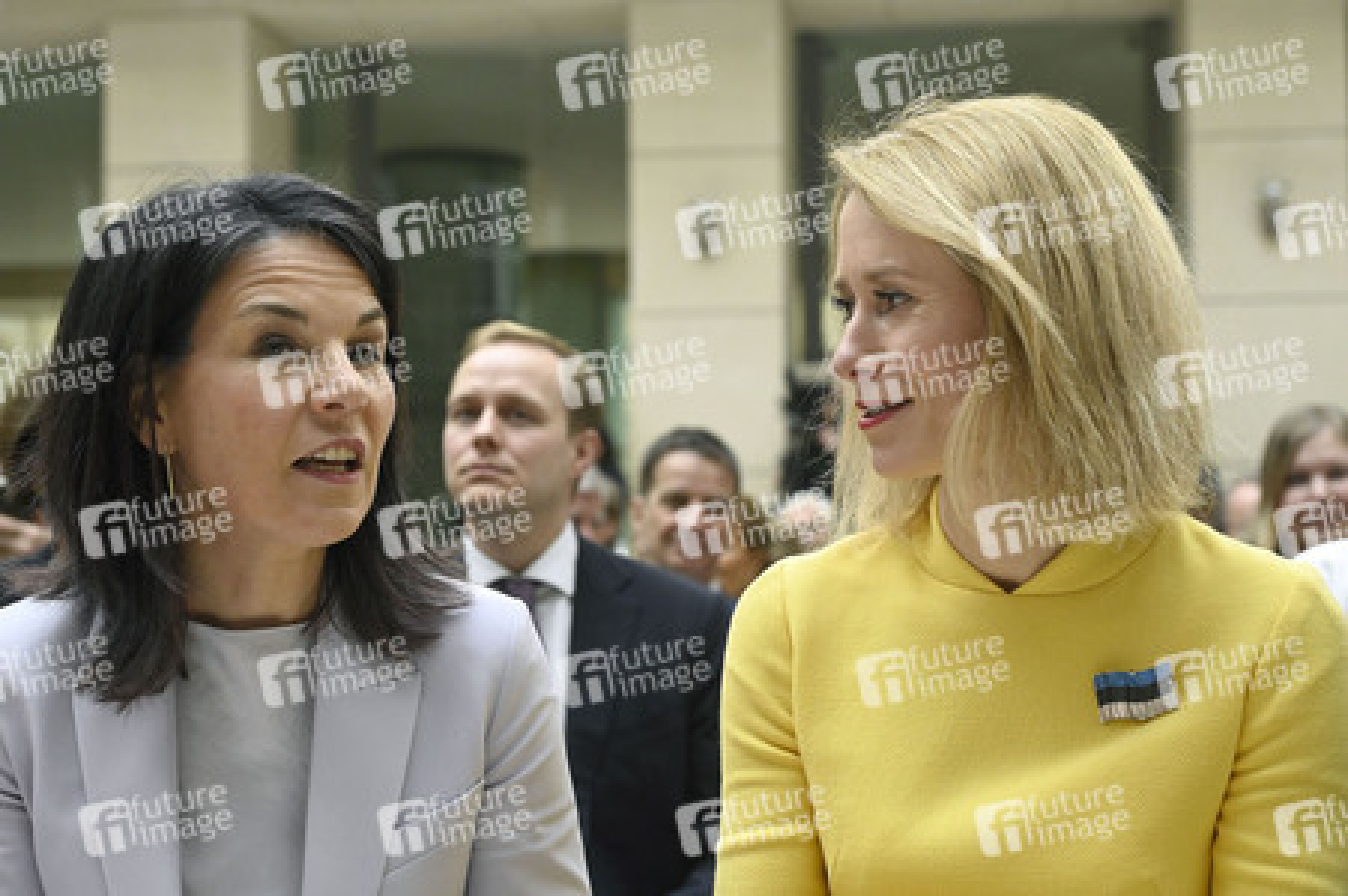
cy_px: 448
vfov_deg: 23.0
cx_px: 674
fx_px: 2208
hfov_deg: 34.0
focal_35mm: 59
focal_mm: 59
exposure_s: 1/800
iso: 4000
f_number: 5
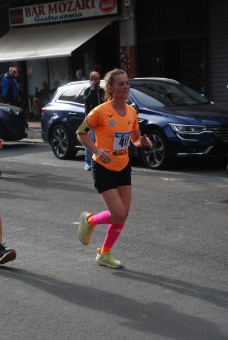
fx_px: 822
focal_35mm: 87
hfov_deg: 15.8
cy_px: 170
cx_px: 114
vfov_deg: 23.3
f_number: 5.3
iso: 1000
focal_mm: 58
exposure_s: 1/1250
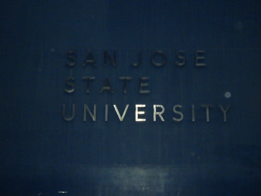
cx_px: 130
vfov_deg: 32.2
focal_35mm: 45
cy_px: 98
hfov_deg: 42.1
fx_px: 339
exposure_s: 1/30
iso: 1600
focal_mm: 8.1
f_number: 4
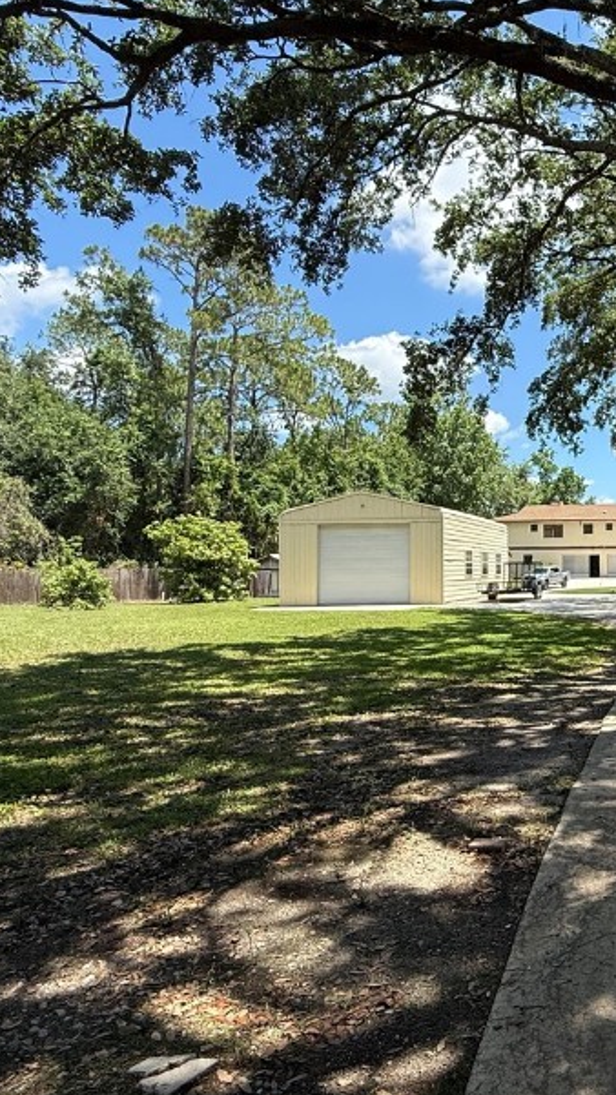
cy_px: 554
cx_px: 623
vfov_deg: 71.9
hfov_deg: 39.0
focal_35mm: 26
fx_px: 755
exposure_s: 1/985
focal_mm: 2.22
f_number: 2.2
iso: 64
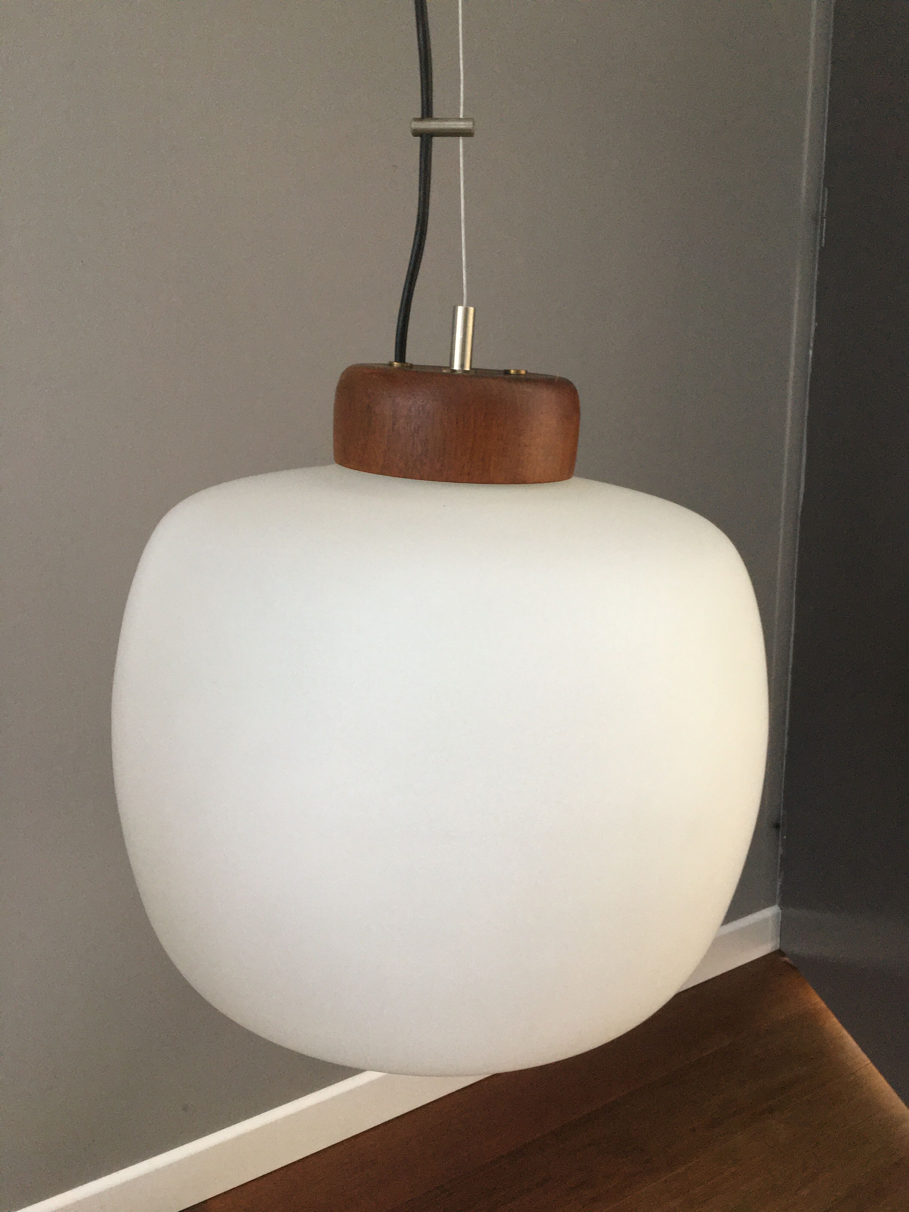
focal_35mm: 29
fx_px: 1015
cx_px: 454
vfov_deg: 61.7
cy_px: 606
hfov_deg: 48.2
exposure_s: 1/33
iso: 200
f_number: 2.2
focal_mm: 4.15
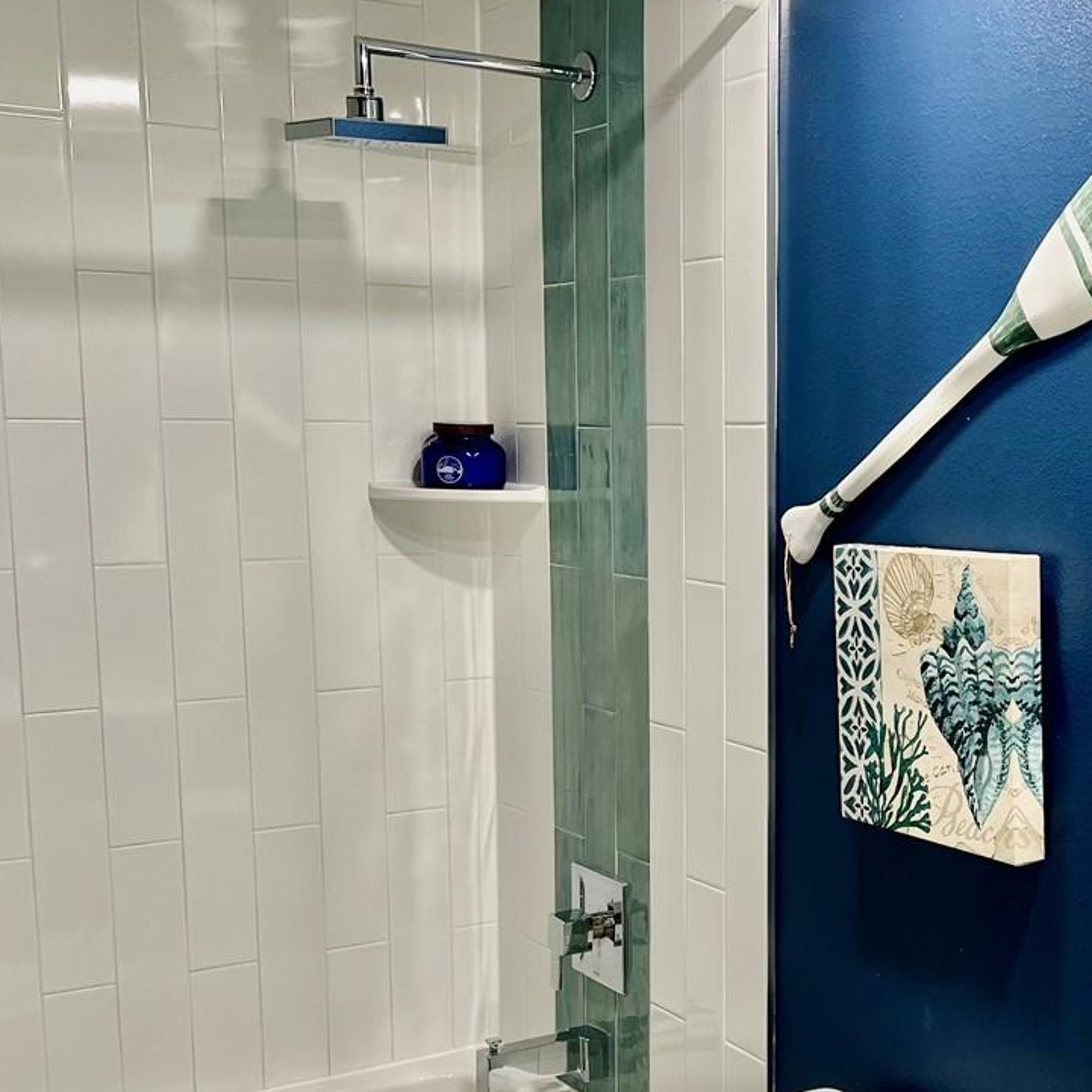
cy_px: 700
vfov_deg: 33.2
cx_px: 831
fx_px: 1820
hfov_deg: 32.7
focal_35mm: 51
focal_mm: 5.7
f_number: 1.5
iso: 64
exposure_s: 1/60
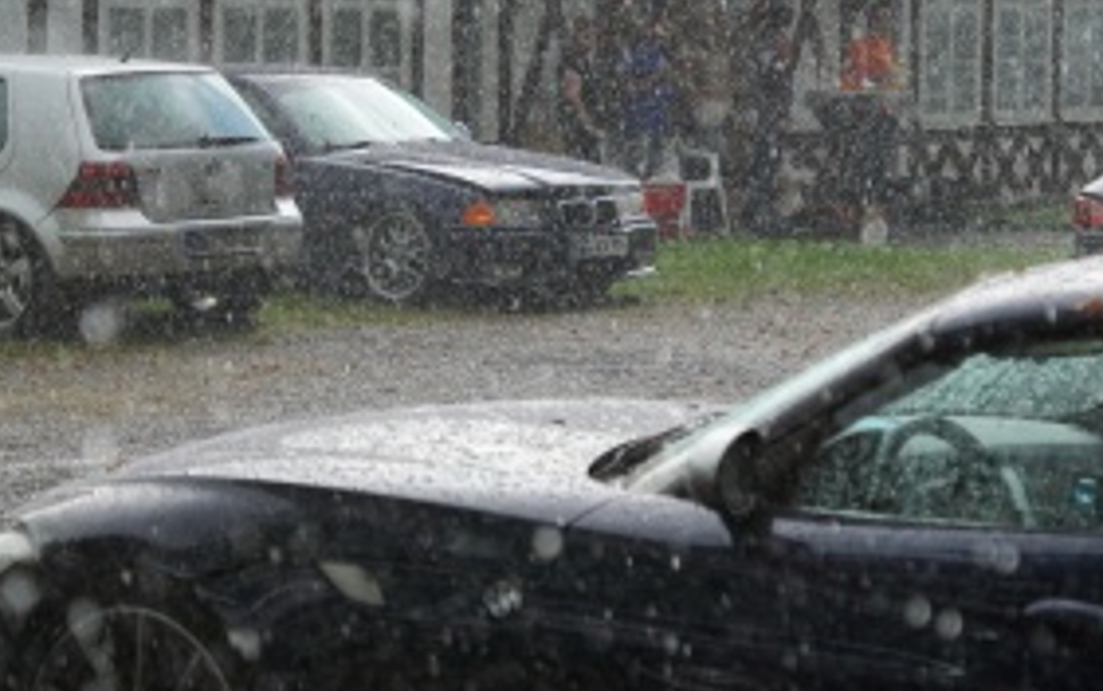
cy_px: 210
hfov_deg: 15.3
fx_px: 4091
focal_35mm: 136
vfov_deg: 9.6
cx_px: 440
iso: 160
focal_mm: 50
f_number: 2.8
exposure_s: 1/640
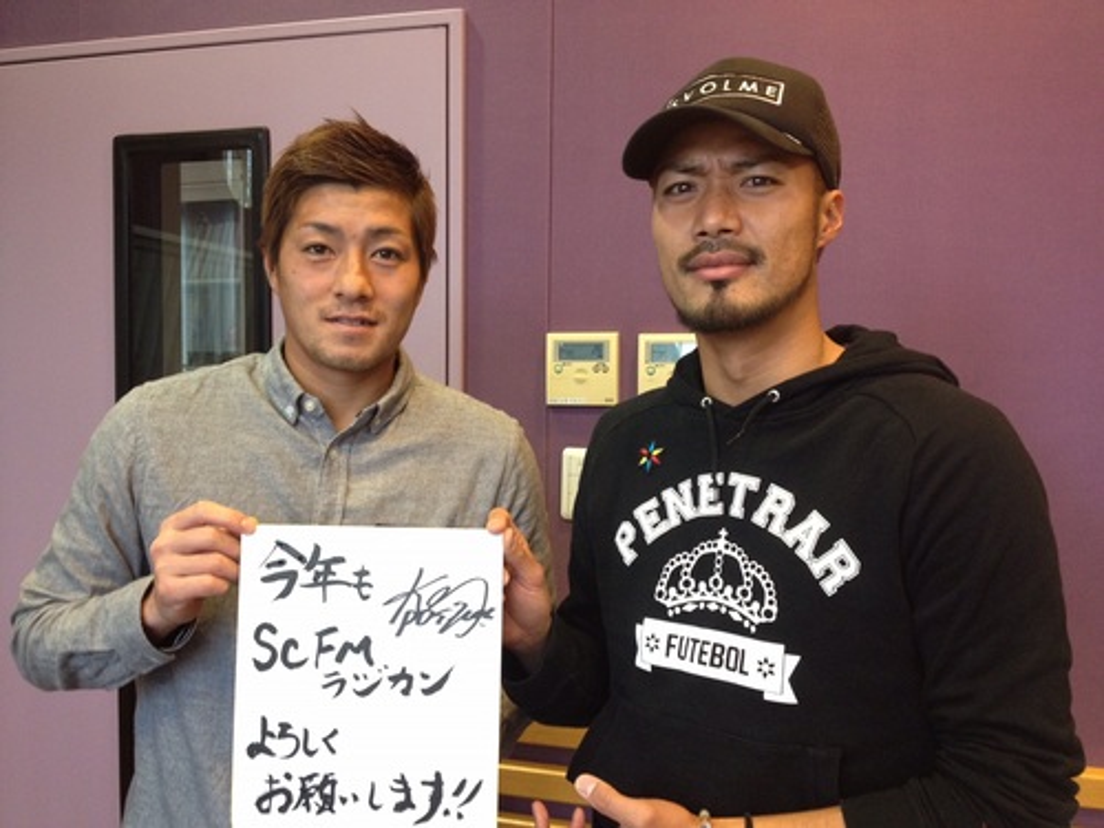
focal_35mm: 35
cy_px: 414
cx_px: 552
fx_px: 1116
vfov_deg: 40.7
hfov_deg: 52.6
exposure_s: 1/20
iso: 160
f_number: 2.4
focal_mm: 4.28
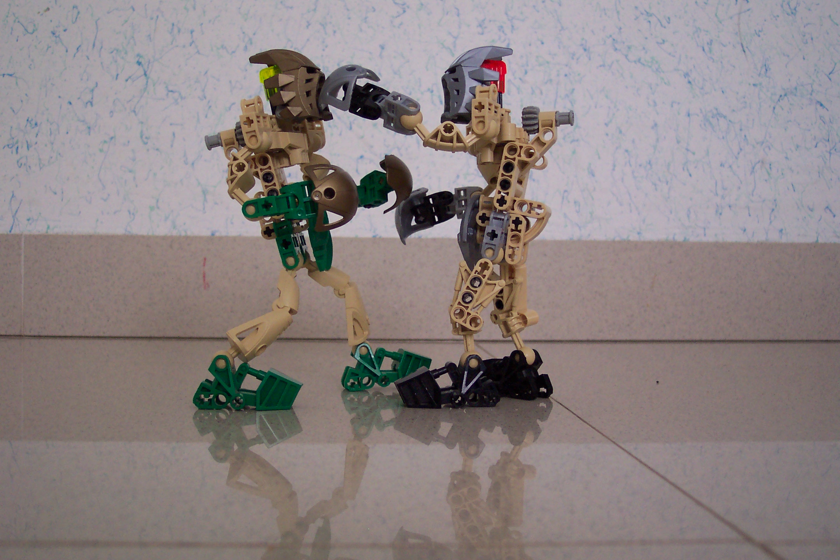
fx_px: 887
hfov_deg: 50.7
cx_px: 420
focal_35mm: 38
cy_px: 280
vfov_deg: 35.1
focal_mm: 8
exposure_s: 1/30
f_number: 2.8
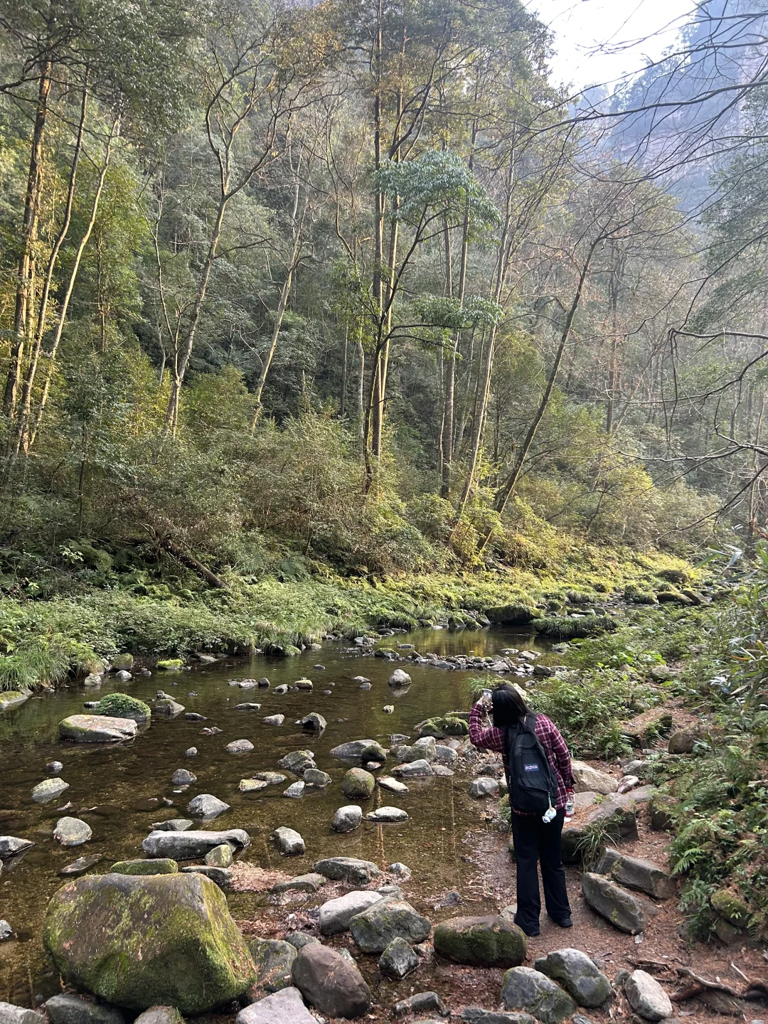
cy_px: 512
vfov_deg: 67.3
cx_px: 384
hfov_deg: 53.1
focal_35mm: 26
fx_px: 769
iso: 125
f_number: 1.5
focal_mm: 5.7
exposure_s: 1/121
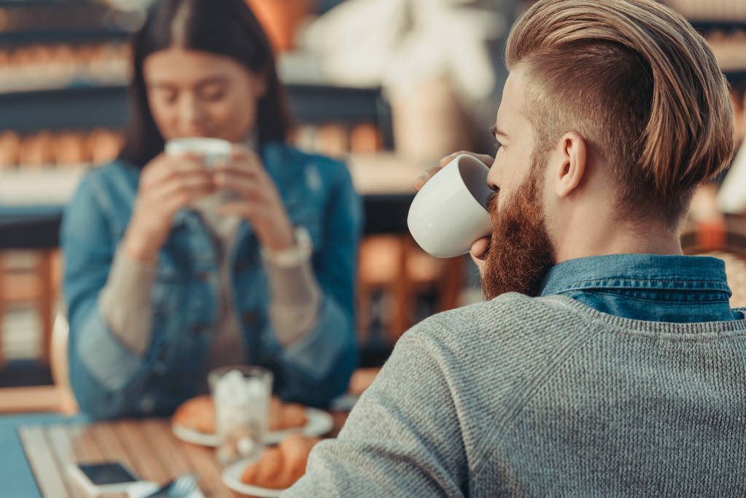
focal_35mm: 122
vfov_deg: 11.2
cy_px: 249
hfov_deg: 16.8
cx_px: 373
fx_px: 2529
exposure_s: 1/800
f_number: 3.5
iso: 160
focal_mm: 122
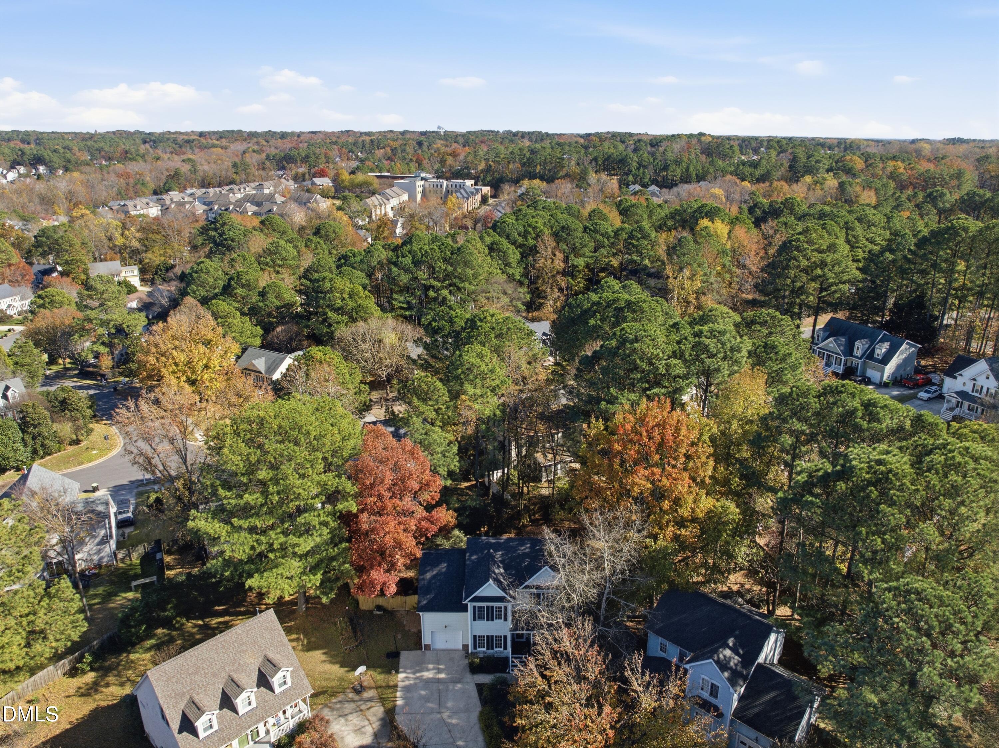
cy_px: 374
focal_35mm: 24
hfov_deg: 71.6
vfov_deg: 56.8
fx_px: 692
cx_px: 500
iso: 250
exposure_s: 1/3200
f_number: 2.8
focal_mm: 12.3
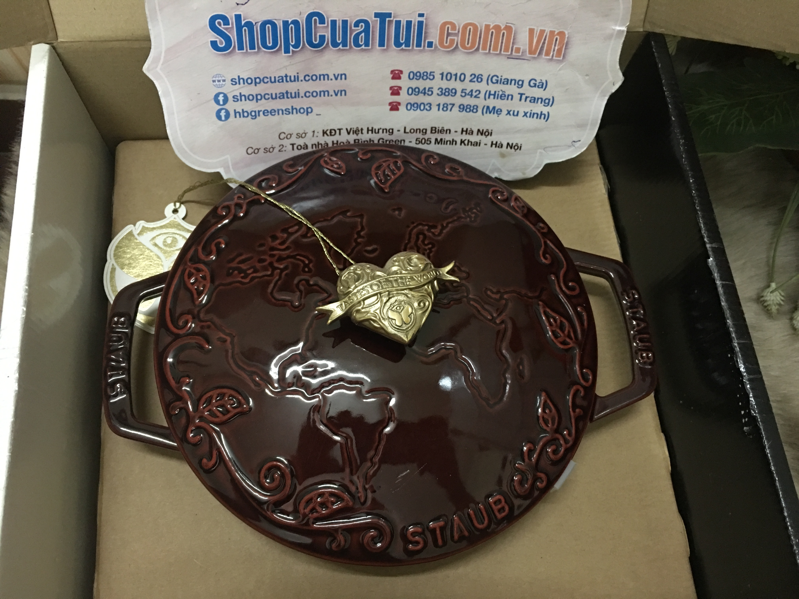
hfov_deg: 61.7
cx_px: 400
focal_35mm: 29
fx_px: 669
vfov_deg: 48.2
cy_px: 300
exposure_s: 1/8
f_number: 2.2
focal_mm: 4.15
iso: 160
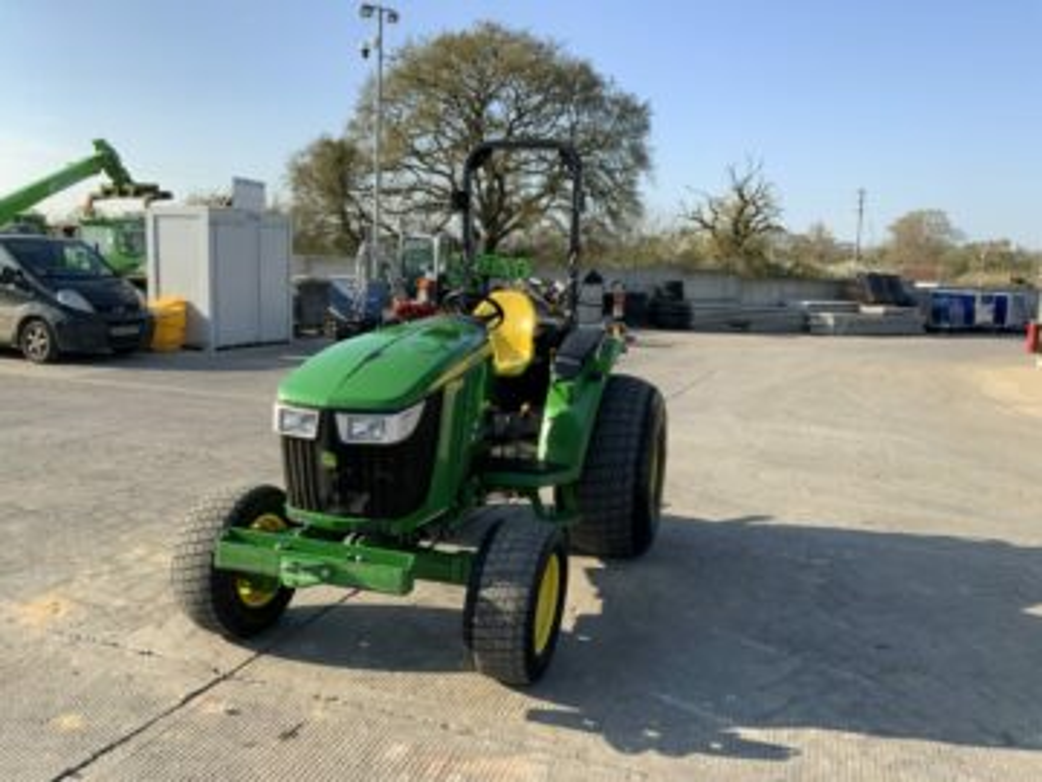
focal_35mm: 29
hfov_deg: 61.7
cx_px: 521
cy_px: 391
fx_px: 873
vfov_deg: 48.2
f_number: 1.8
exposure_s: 1/1055
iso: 16
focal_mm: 3
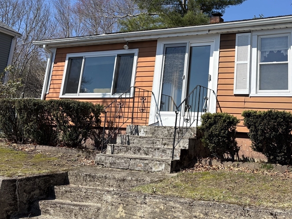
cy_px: 60
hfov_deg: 45.3
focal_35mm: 40
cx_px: 218
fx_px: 337
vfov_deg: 35.3
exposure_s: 1/2985
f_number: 1.6
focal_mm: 5.96
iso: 50
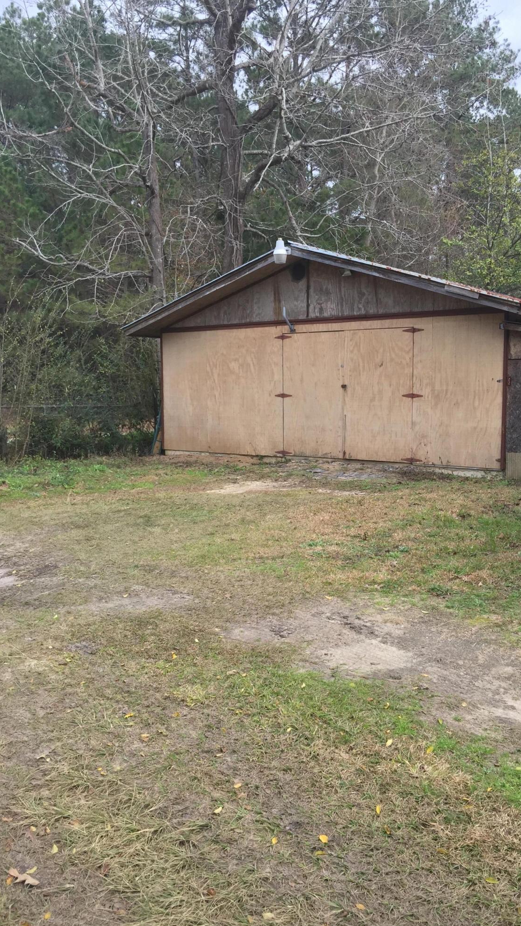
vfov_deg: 61.0
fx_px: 786
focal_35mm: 32
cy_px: 461
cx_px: 305
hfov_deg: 36.6
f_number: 2.2
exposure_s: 1/608
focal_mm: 4.15
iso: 32
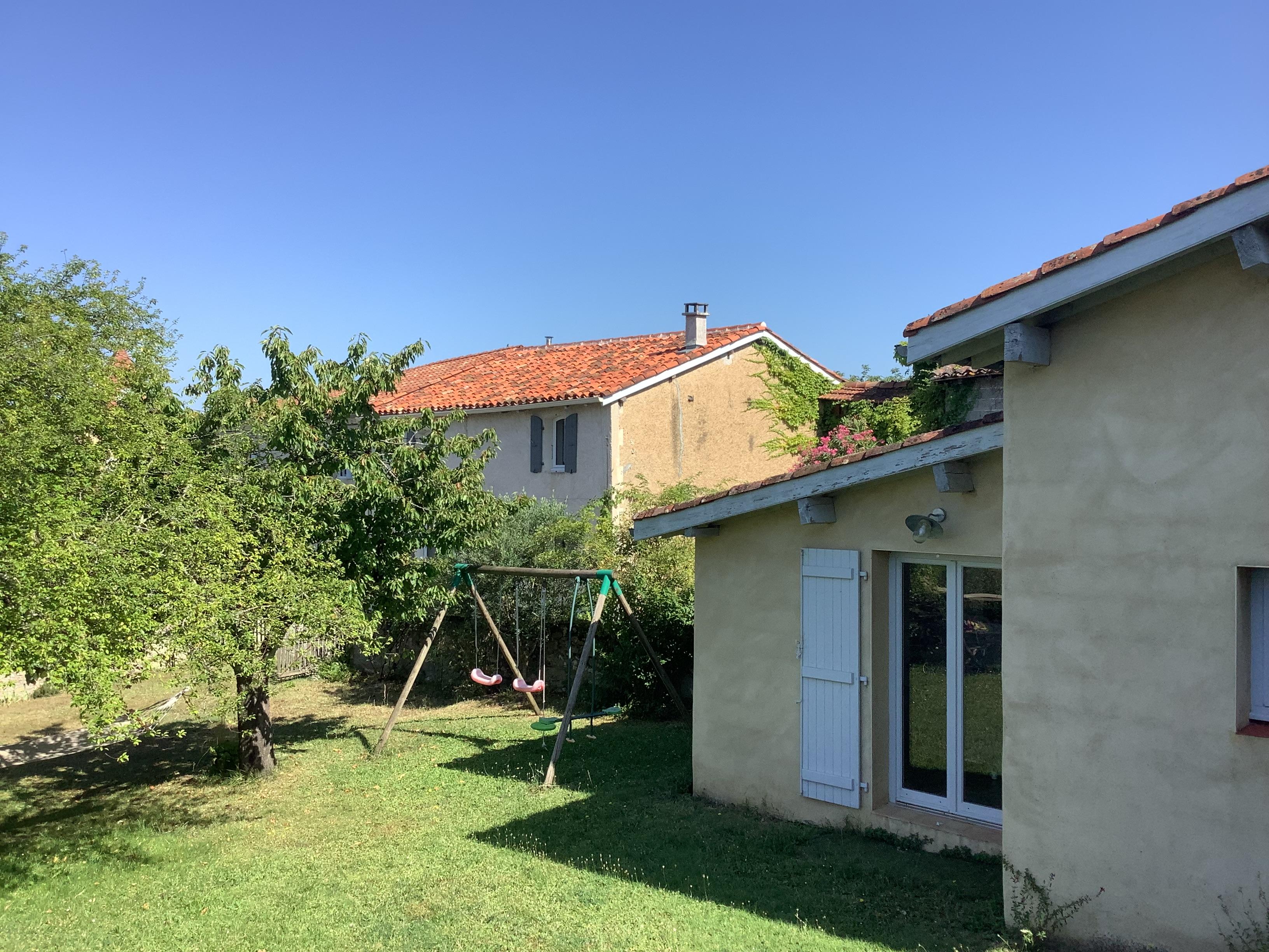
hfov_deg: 58.4
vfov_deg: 45.4
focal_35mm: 31
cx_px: 634
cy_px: 476
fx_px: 1136
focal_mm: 3.3
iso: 25
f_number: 2.4
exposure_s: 1/1045
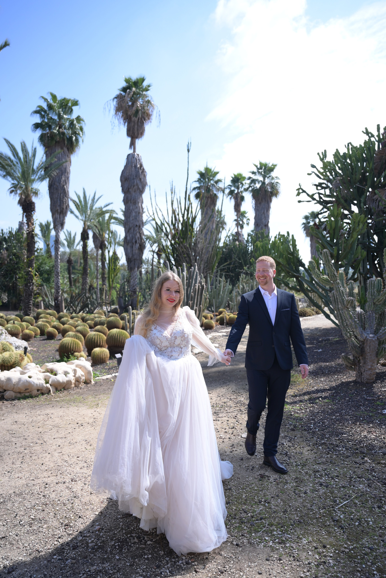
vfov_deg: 68.4
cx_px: 193
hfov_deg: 48.8
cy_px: 289
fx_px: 426
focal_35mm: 26
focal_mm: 26.5
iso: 100
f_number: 3.5
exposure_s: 1/800
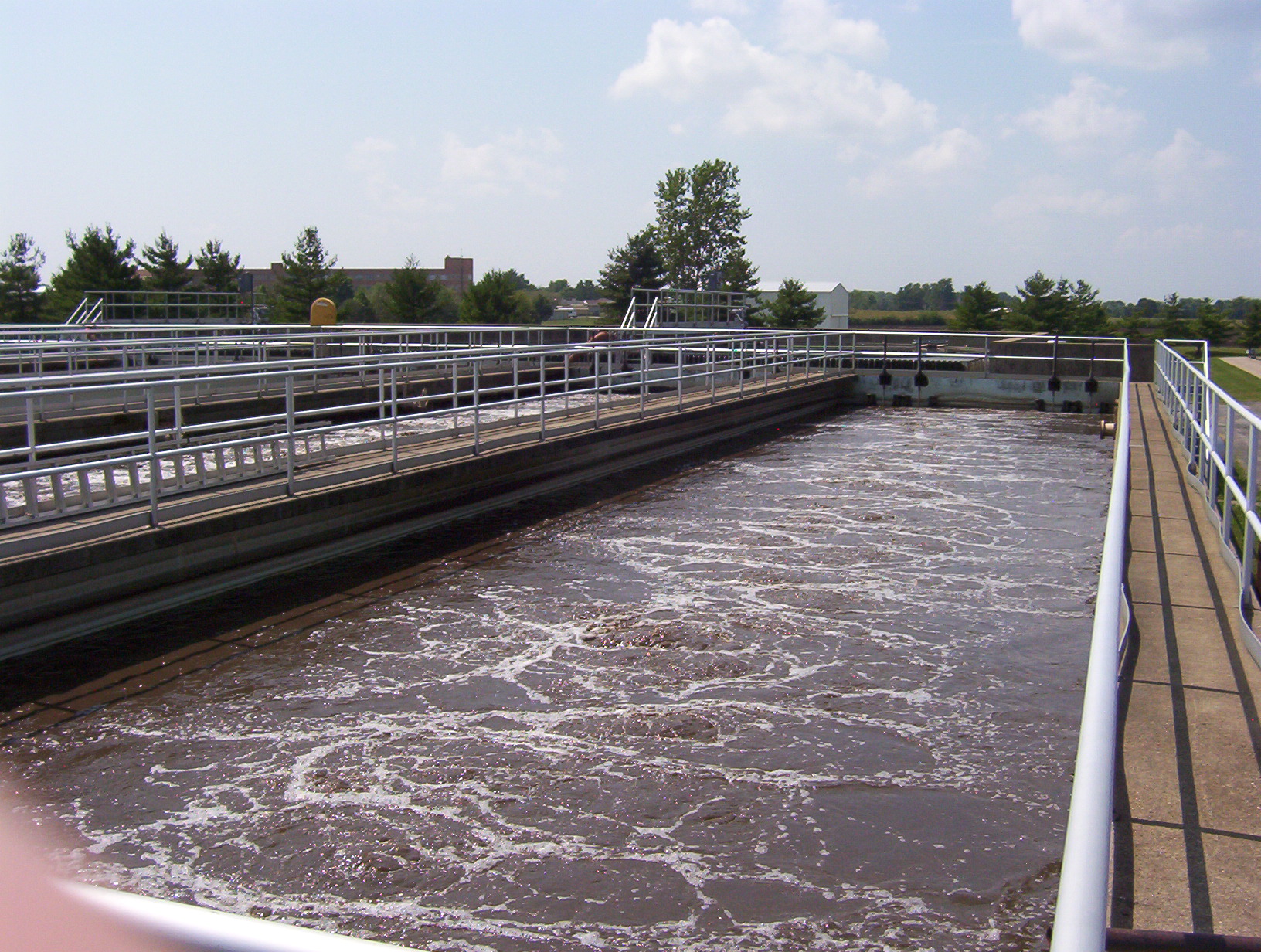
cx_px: 630
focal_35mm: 36
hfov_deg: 51.2
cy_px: 476
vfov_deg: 39.8
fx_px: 1315
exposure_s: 1/871
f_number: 5.24
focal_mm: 5.54
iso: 100
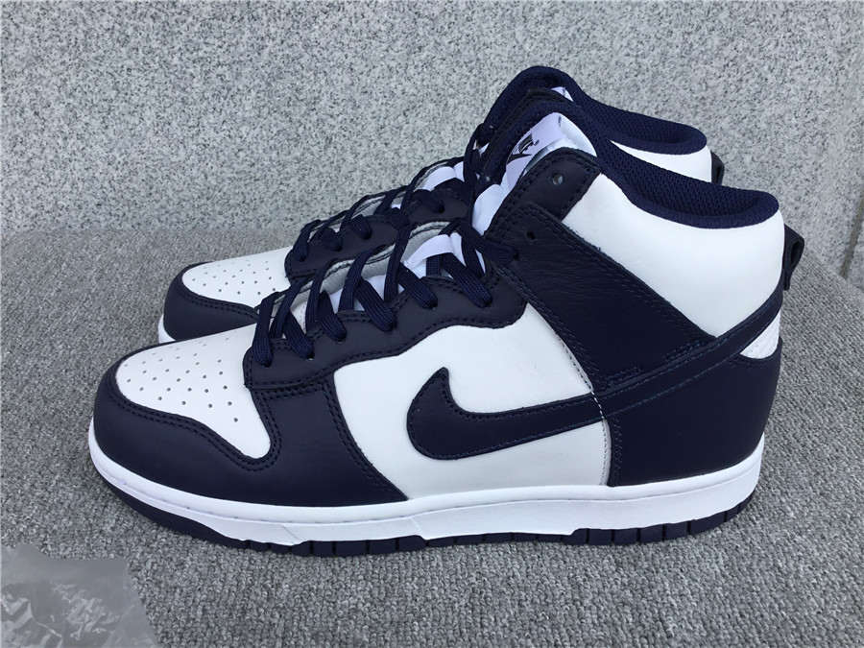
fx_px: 774
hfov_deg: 58.4
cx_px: 432
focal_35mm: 31
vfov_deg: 45.4
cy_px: 324
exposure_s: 1/525
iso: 25
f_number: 2.4
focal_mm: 3.3
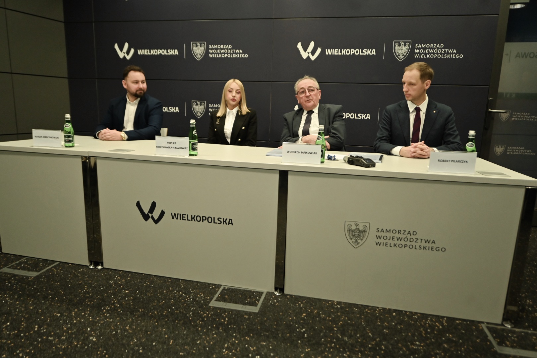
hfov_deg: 73.7
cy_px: 179
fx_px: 358
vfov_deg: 53.1
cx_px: 268
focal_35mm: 24
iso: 1800
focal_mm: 24
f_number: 2.8
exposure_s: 1/400
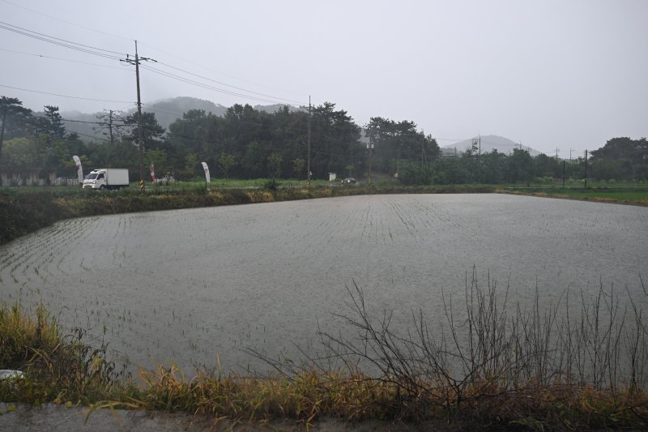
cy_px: 216
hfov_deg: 61.9
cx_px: 324
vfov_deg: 43.6
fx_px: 540
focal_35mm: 30
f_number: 5.6
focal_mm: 30
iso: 500
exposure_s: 1/160
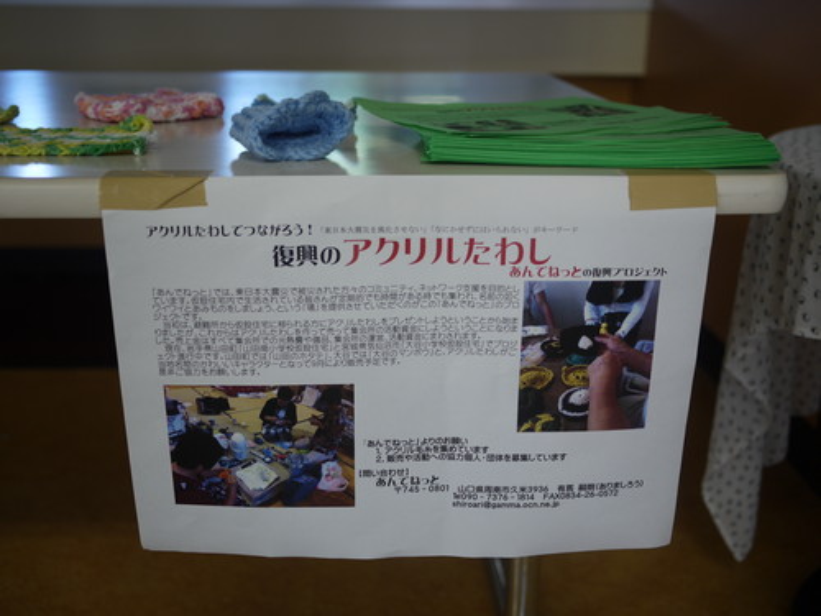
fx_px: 949
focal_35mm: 40
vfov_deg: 36.0
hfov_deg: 46.8
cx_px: 410
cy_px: 308
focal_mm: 20
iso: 100
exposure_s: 1/60
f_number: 1.8
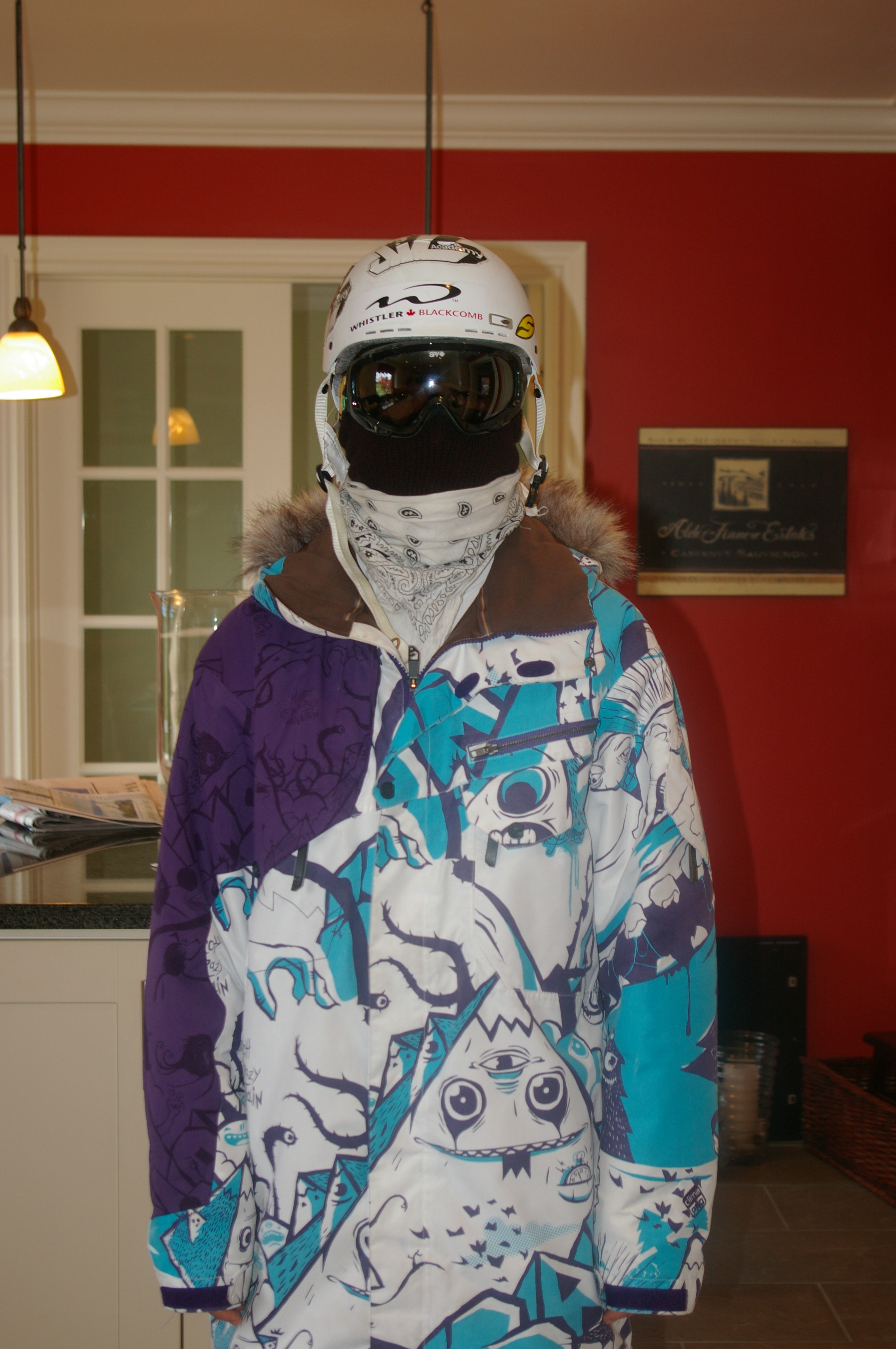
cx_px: 448
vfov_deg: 35.1
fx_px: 2132
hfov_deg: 23.7
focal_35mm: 57
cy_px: 674
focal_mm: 38
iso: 200
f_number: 4.5
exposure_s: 1/60
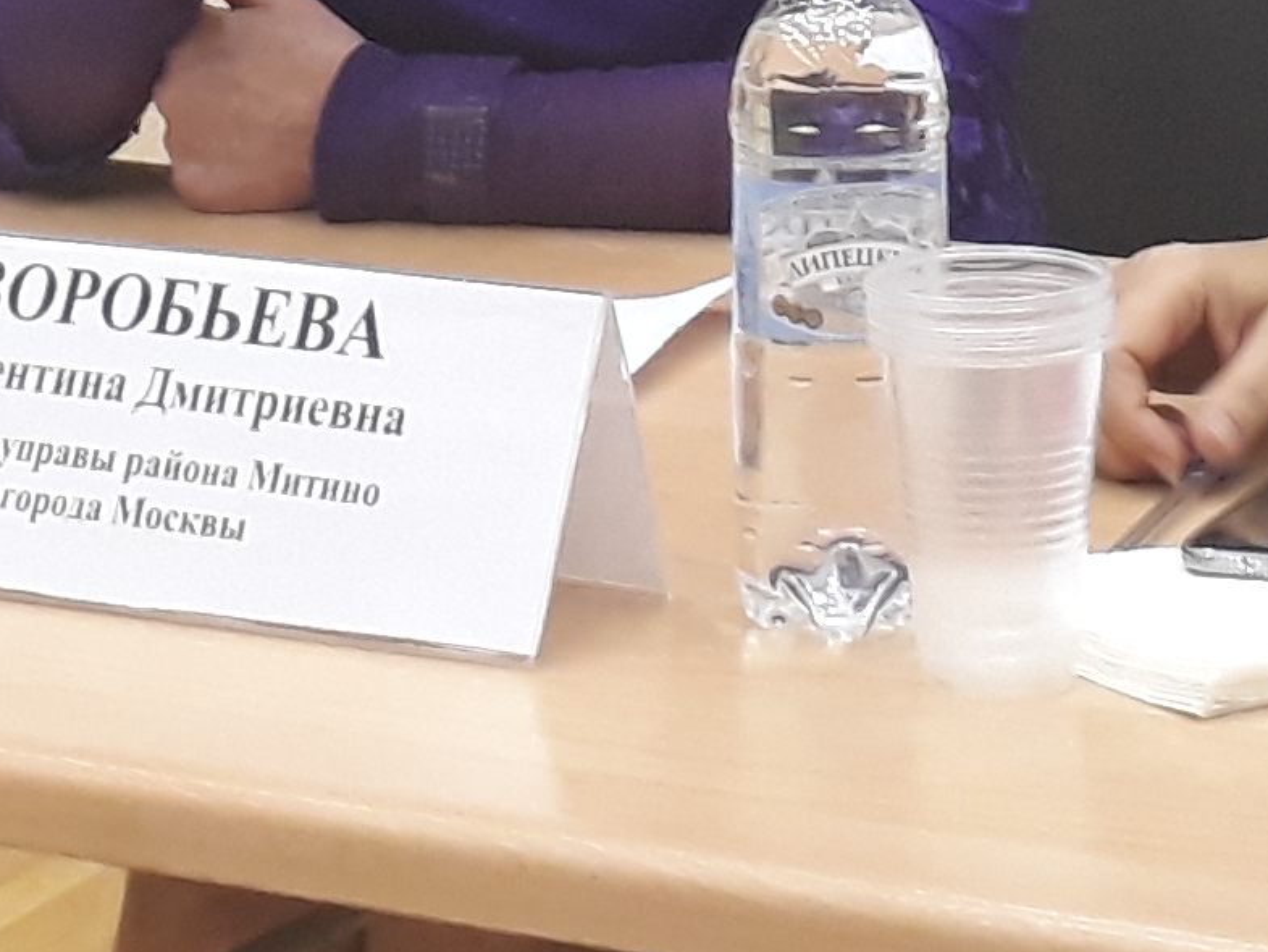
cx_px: 853
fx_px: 5202
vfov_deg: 9.7
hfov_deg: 13.9
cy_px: -928
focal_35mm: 142
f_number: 1.9
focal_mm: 3.6
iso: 160
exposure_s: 1/25
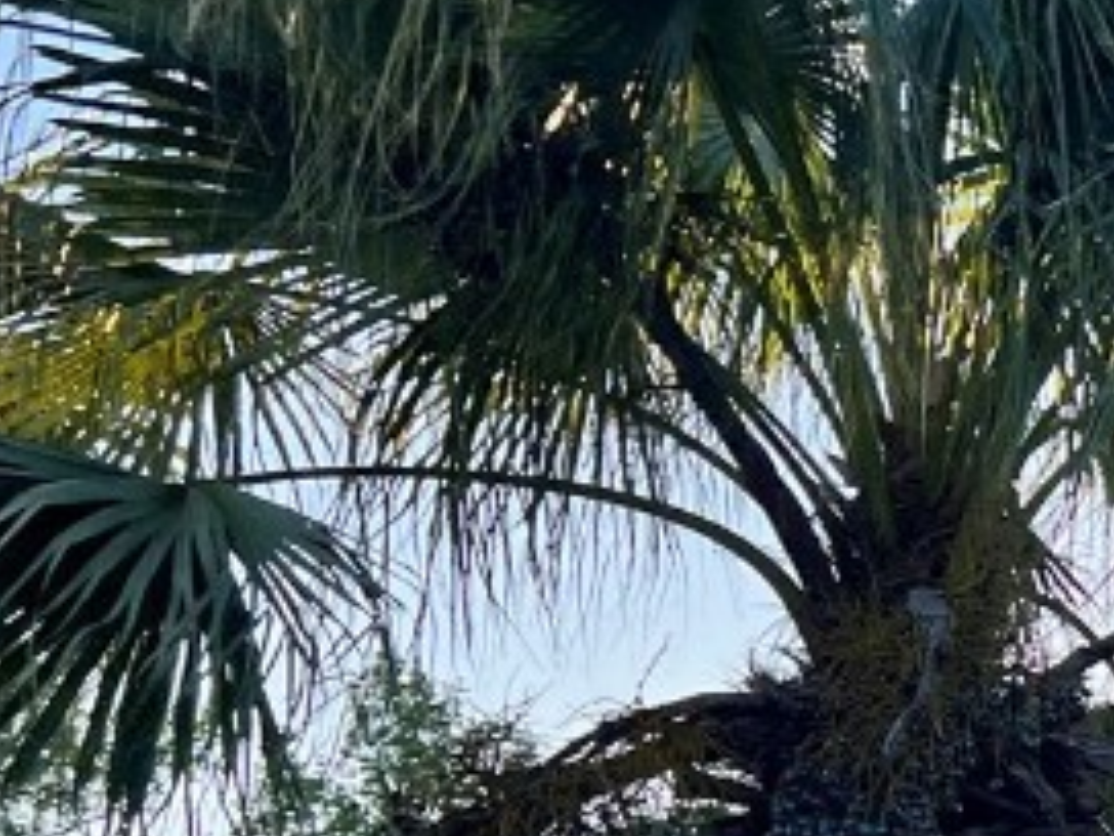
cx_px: 1749
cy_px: 955
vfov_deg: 14.7
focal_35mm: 98
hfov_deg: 17.6
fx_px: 3154
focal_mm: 5.7
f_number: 1.5
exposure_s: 1/1344
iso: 50
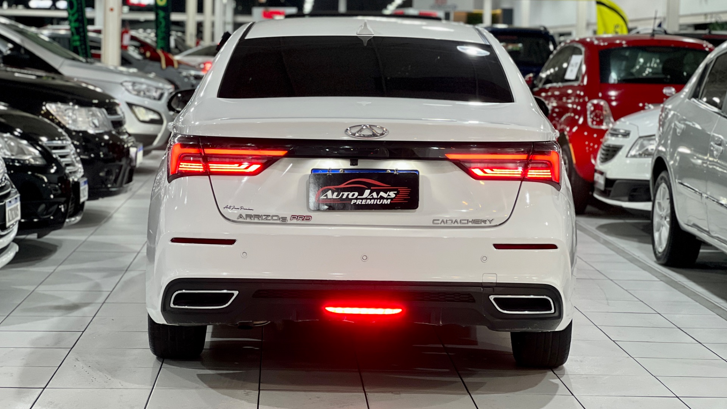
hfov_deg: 25.3
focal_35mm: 84
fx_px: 1620
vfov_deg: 14.4
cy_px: 157
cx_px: 364
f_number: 2.8
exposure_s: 1/40
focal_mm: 9
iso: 250
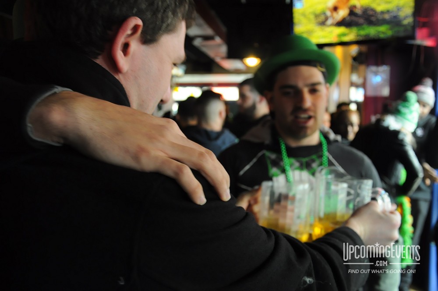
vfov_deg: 35.4
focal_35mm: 38
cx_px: 219
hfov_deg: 51.3
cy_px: 146
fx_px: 456
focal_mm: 25
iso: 800
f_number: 4
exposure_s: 1/25
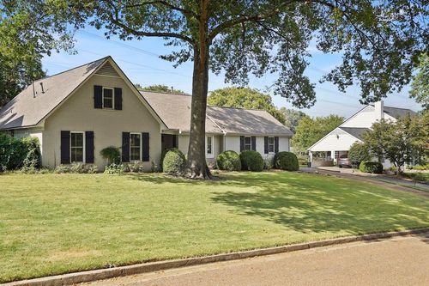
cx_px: 214
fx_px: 417
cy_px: 143
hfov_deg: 54.5
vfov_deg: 37.8
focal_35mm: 35
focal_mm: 35
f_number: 4
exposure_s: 1/125
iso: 100
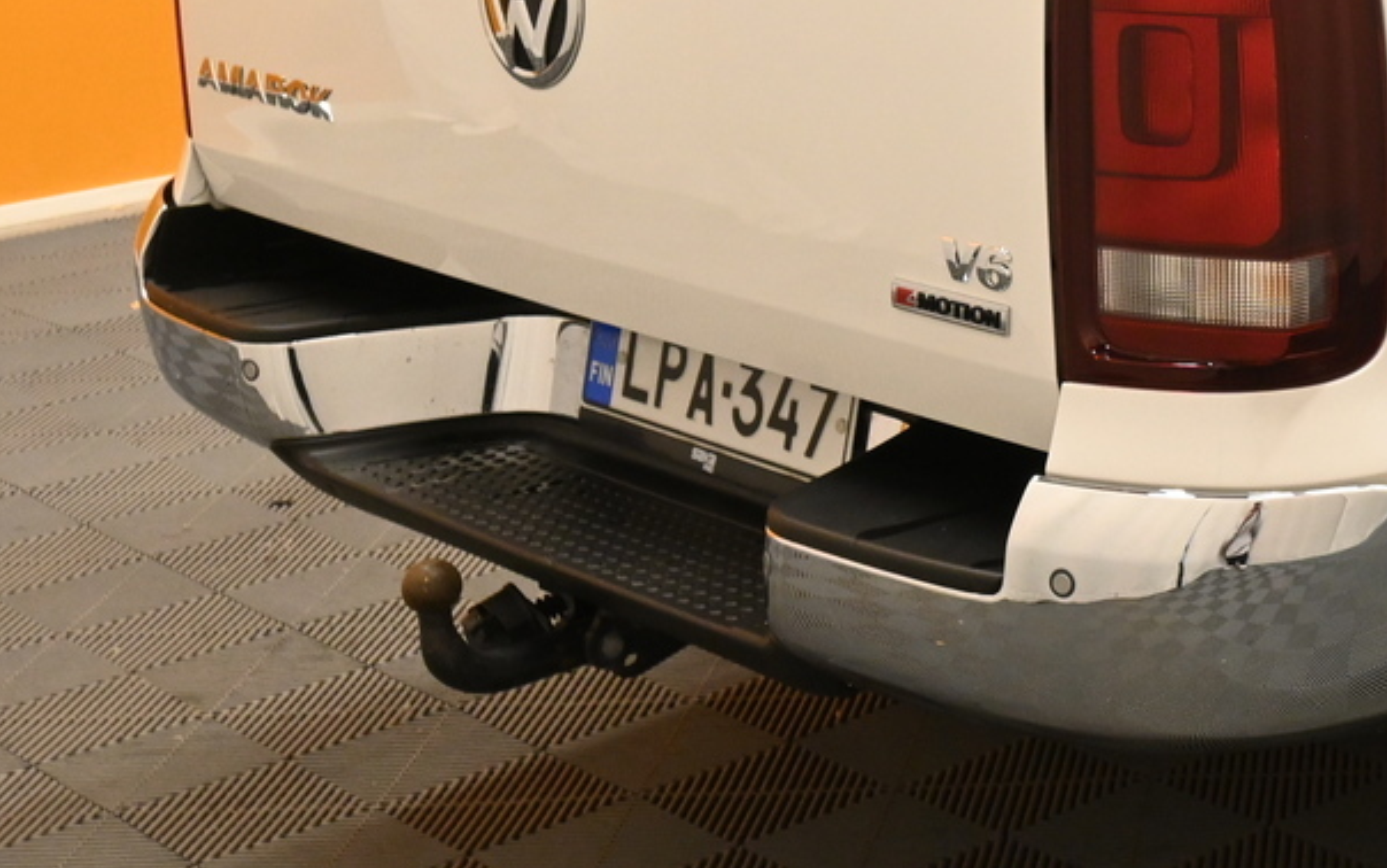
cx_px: 1706
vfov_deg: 15.2
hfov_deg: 22.5
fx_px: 3178
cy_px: -85
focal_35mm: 84
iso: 1250
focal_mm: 20.5
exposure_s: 1/30
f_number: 7.1
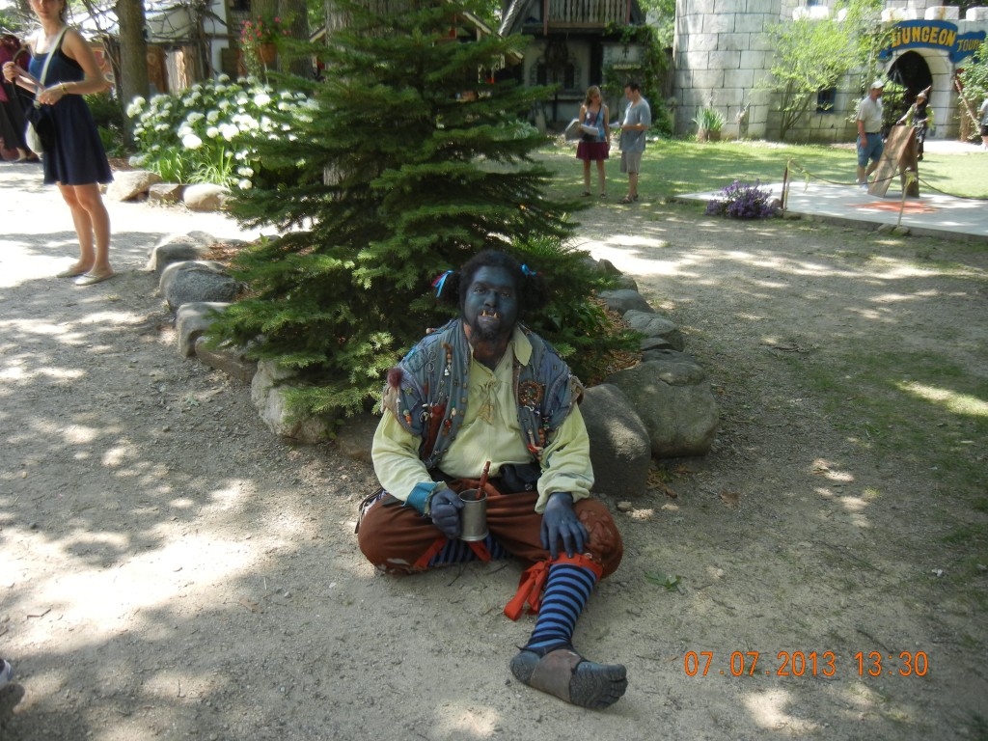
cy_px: 370
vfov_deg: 46.8
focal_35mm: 30
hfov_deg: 60.0
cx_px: 494
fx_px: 856
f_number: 3.5
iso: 160
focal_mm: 5.4
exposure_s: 1/280
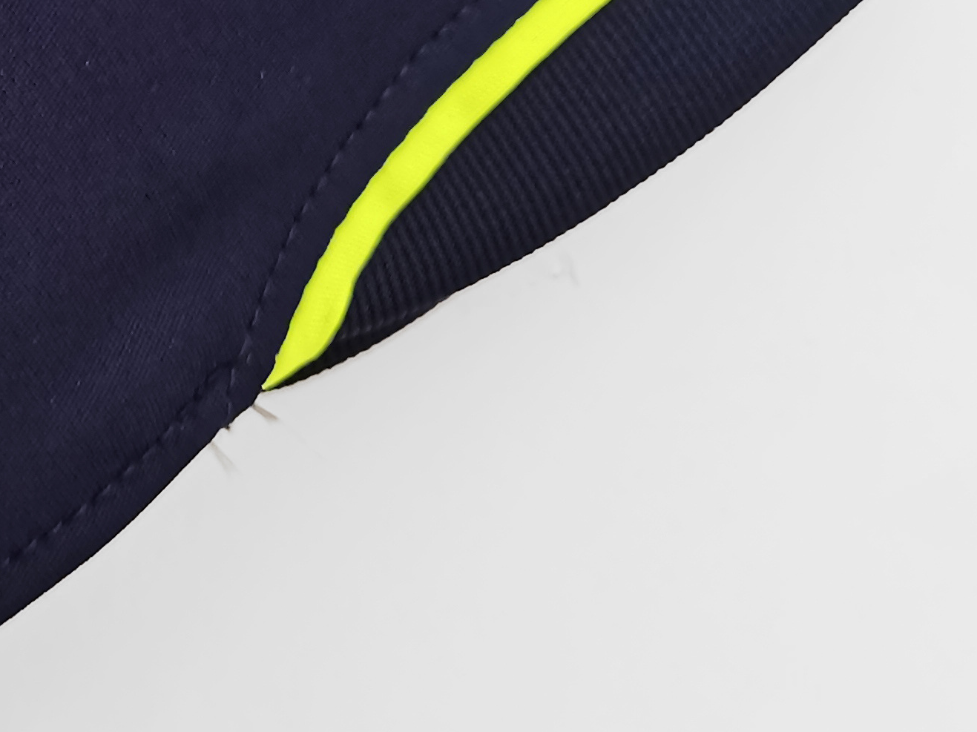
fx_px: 2568
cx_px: -200
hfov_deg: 20.2
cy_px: -126
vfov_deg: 15.7
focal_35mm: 91
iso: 250
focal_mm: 5.58
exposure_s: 1/120
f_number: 1.8
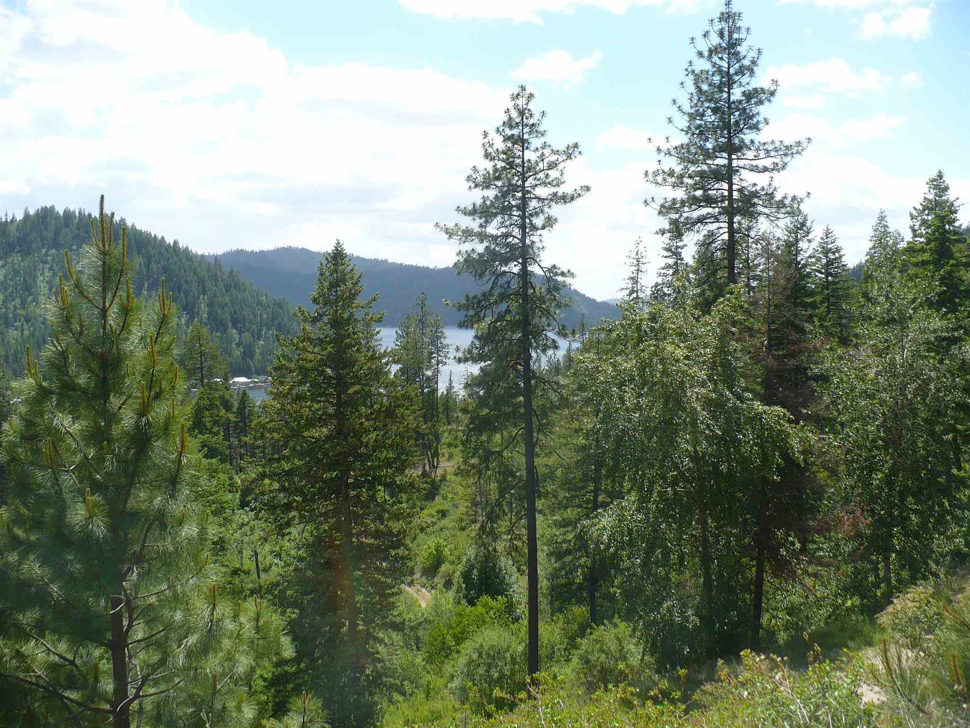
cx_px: 485
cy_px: 364
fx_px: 1037
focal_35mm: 37
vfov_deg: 38.7
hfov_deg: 50.1
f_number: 2.8
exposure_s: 1/1000
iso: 100
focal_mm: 6.1
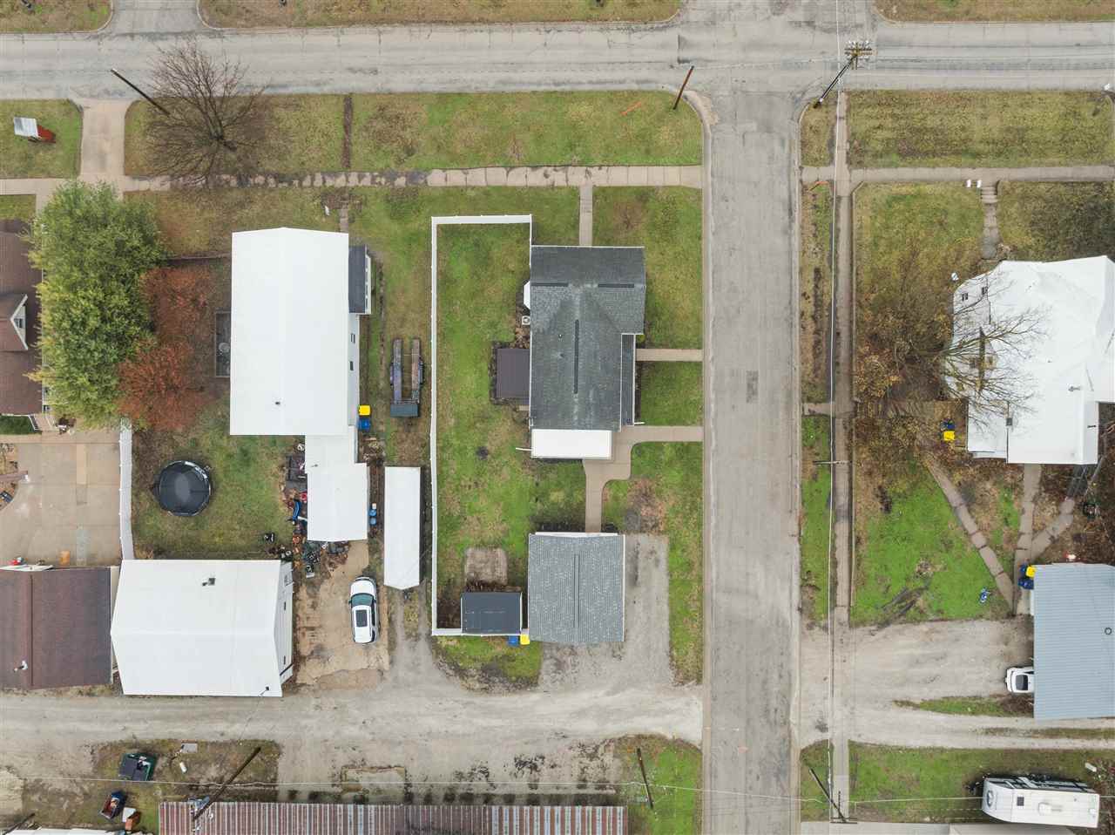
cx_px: 558
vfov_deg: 56.8
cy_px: 418
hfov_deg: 71.6
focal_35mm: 24
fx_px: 772
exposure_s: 1/160
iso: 130
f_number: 2.8
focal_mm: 12.3
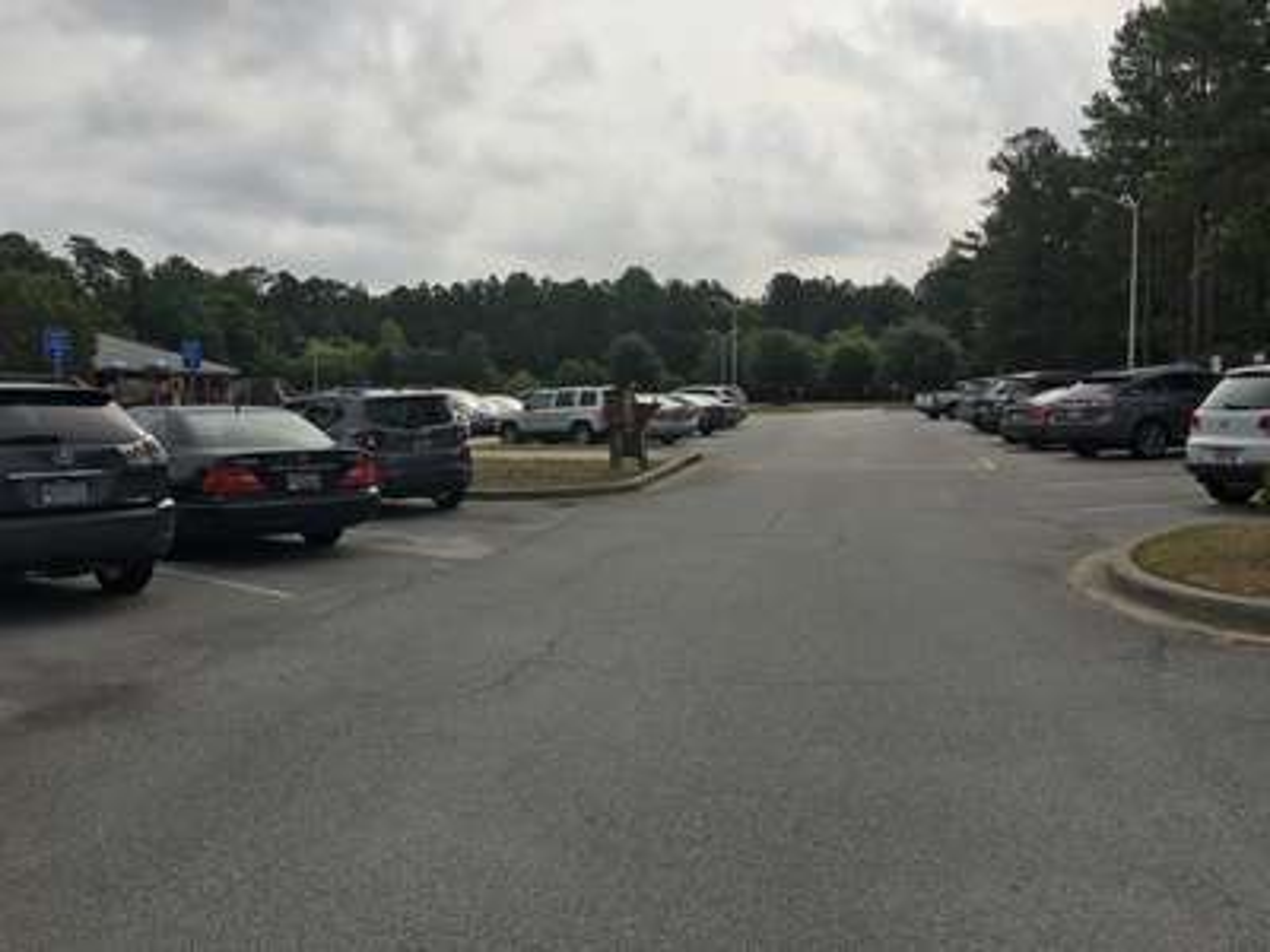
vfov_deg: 48.2
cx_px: 635
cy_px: 476
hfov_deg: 61.7
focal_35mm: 29
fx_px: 1064
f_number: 2.2
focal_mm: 4.15
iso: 25
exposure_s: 1/2137
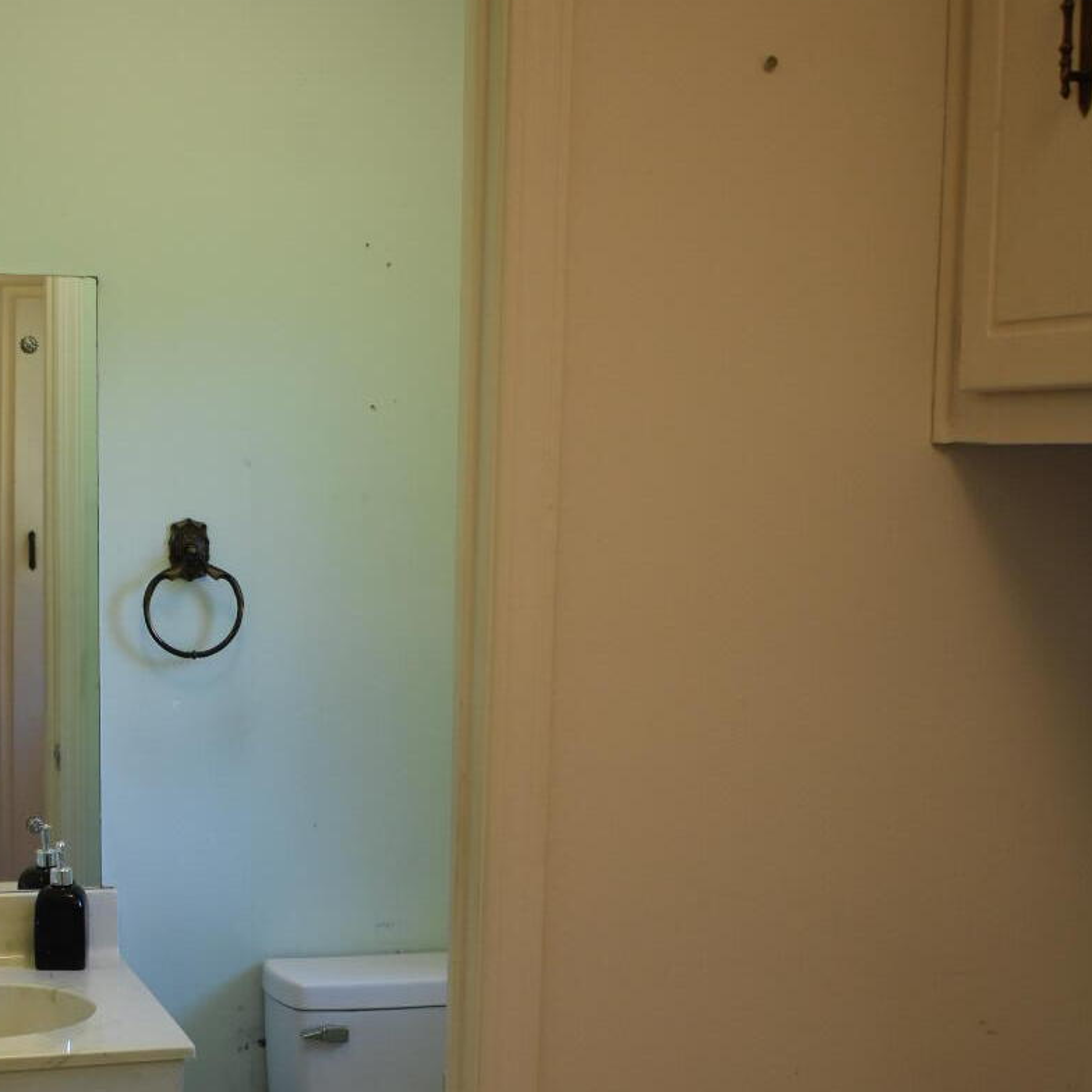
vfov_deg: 28.9
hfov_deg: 29.3
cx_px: 357
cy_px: 886
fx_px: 2070
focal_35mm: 58
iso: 800
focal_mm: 22
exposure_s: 1/160
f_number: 3.8
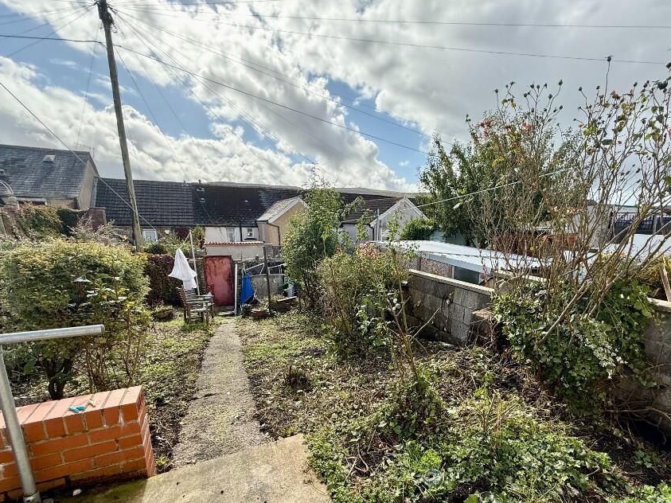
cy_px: 300
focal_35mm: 17
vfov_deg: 74.0
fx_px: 329
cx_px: 373
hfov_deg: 90.7
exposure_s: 1/970
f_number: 2.2
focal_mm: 2.22
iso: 64
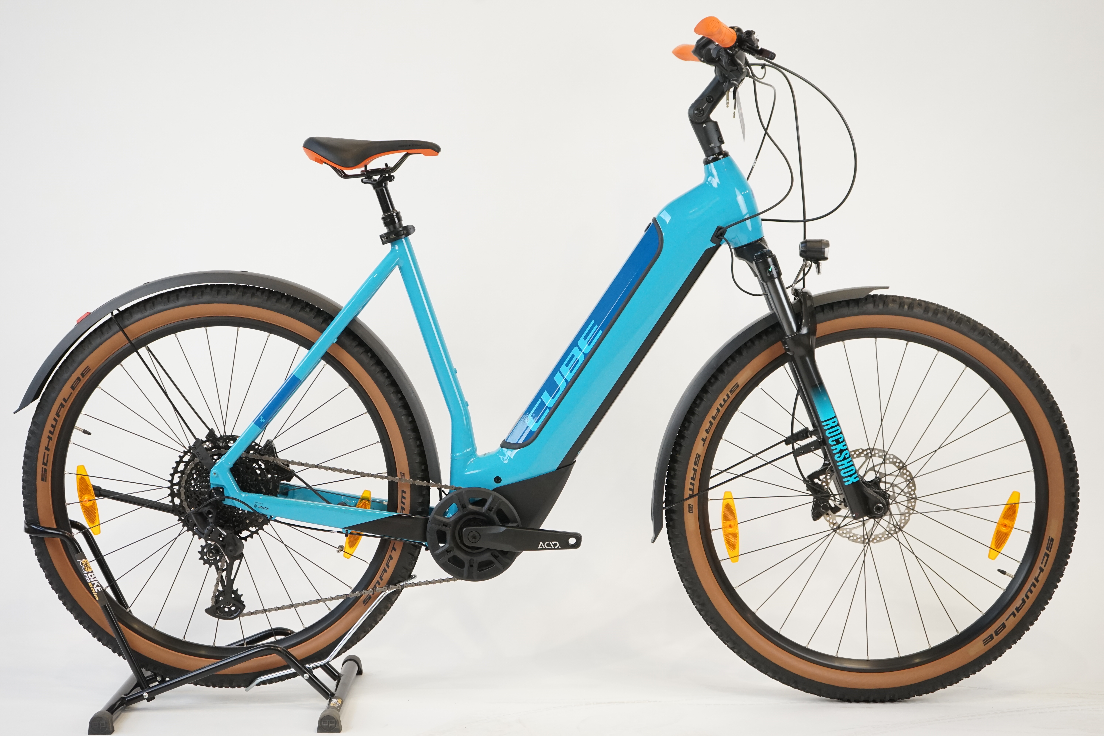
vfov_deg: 23.4
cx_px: 552
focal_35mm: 58
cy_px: 368
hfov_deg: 34.5
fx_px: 1779
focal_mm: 58
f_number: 5.6
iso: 1600
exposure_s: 1/200
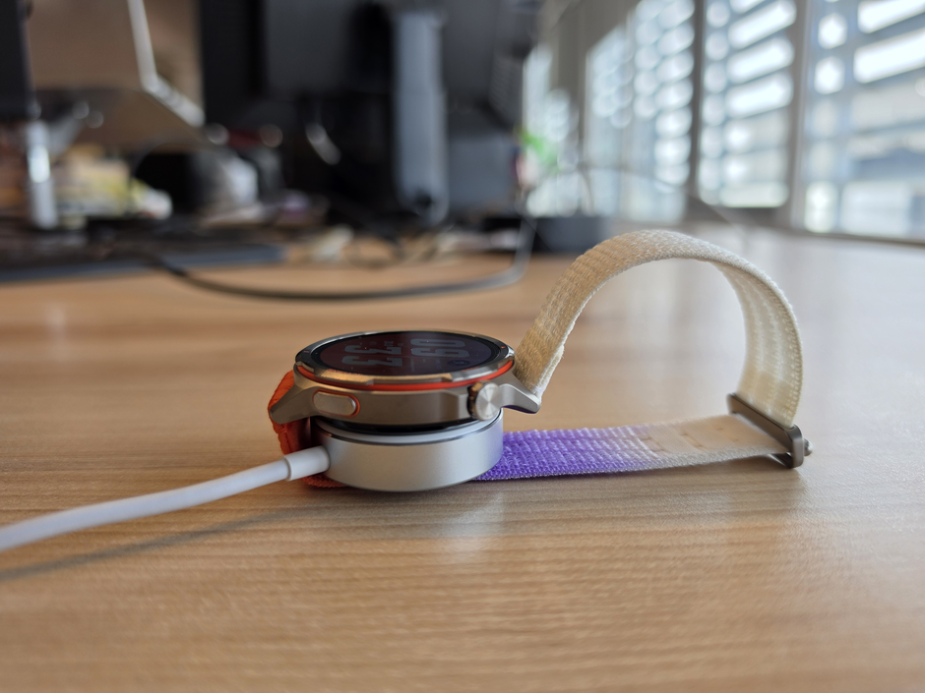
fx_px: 615
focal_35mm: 23
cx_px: 462
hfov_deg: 73.9
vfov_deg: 58.9
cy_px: 346
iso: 20
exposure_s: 1/180
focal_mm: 6.5
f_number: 1.4
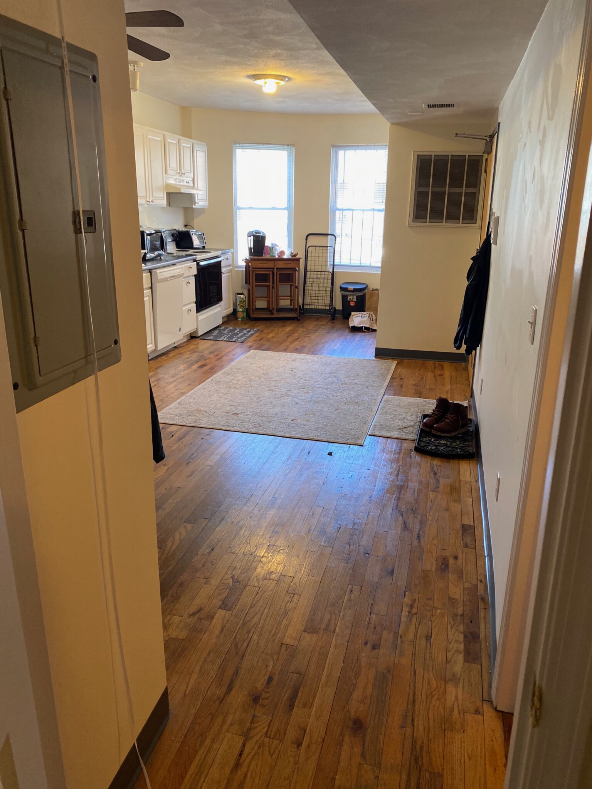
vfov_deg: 67.3
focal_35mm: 26
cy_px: 394
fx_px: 593
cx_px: 296
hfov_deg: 53.1
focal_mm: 4.25
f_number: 1.8
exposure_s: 1/60
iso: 160
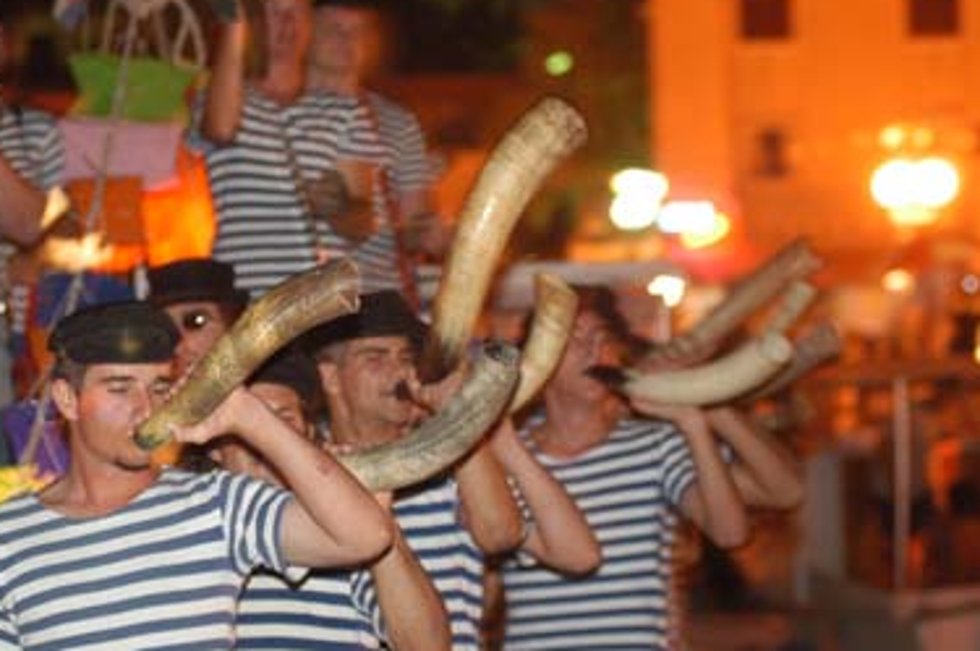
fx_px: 3915
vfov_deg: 9.5
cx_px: 423
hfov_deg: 14.3
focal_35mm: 144
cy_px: 310
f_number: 3.2
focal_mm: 80
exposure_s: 1/4
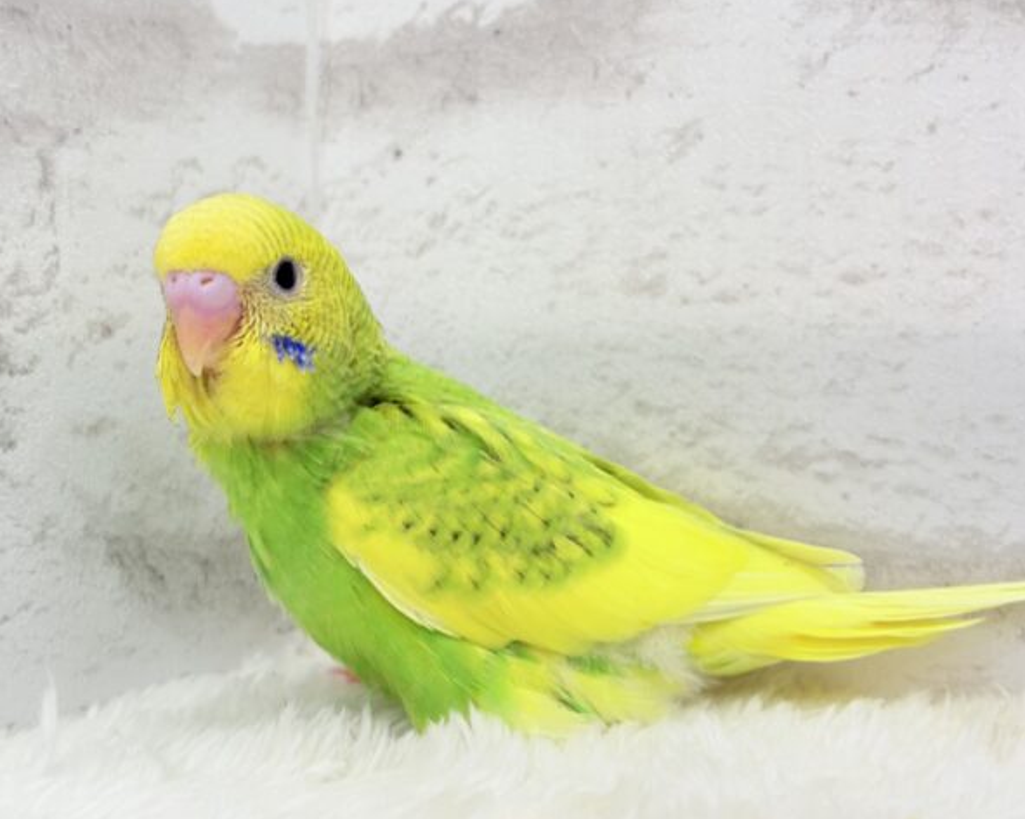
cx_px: 499
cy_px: 406
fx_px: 1667
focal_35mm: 55
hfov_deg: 34.2
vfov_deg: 27.6
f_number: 1.6
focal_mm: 5.96
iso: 32
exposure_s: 1/50
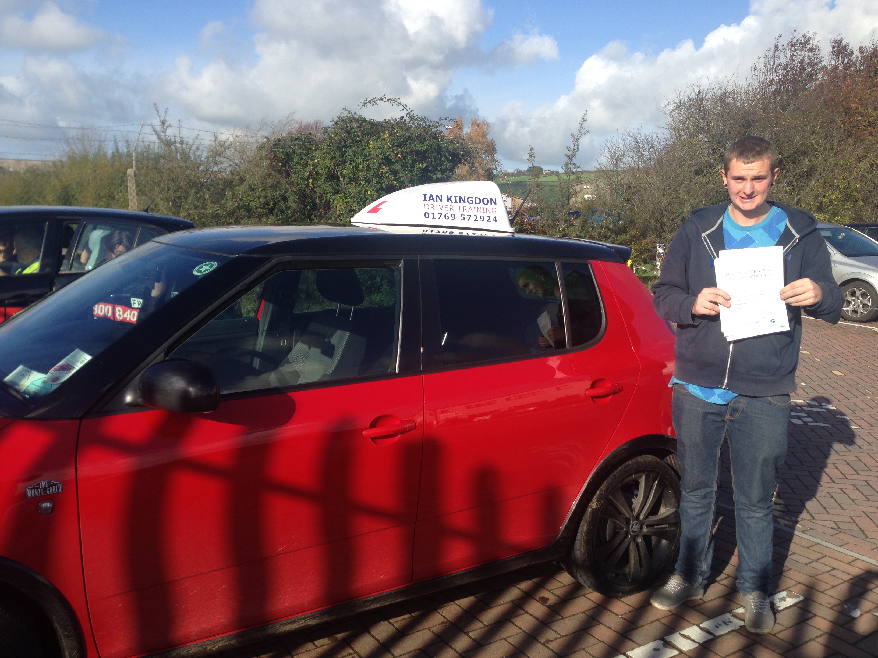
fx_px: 837
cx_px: 439
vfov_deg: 42.9
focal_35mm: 33
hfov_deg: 55.4
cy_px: 329
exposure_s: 1/1205
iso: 50
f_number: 2.4
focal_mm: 4.12
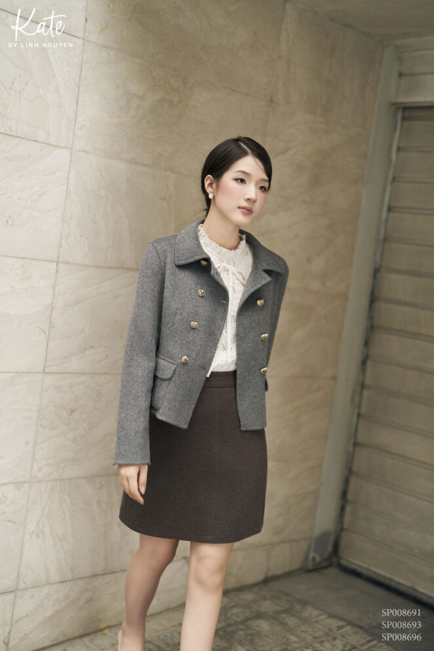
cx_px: 217
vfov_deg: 39.6
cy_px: 326
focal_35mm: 50
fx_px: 904
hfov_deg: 27.0
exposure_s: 1/250
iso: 1000
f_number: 1.4
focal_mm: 50
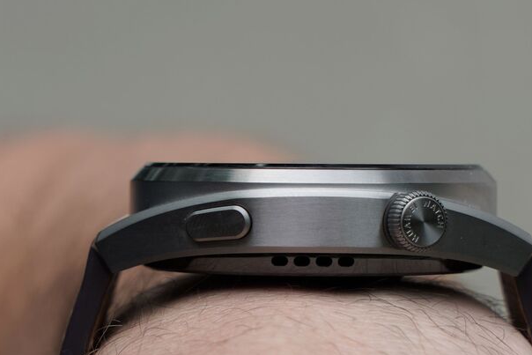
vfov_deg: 14.2
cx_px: 318
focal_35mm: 96
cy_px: 227
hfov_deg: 21.2
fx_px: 1419
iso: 100
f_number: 7.1
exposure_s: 1/160
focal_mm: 70
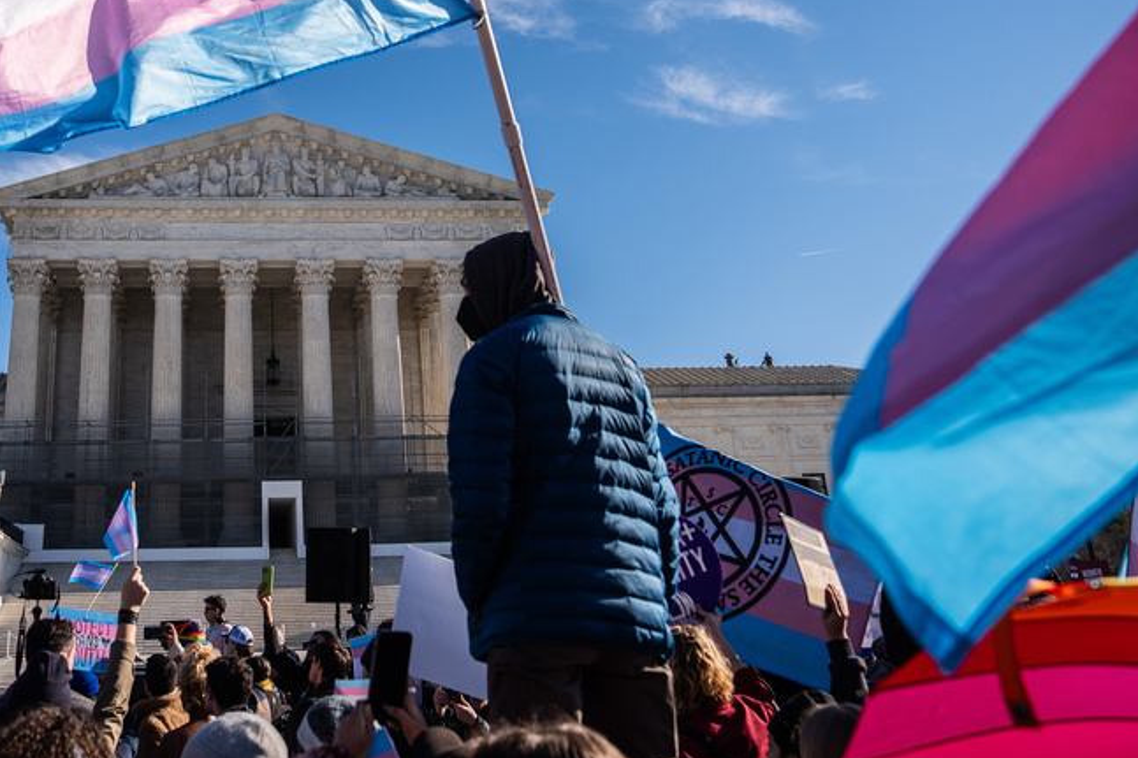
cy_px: 212
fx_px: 1201
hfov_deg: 49.2
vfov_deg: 34.5
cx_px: 324
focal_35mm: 38
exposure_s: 1/3200
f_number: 4
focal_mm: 24
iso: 125
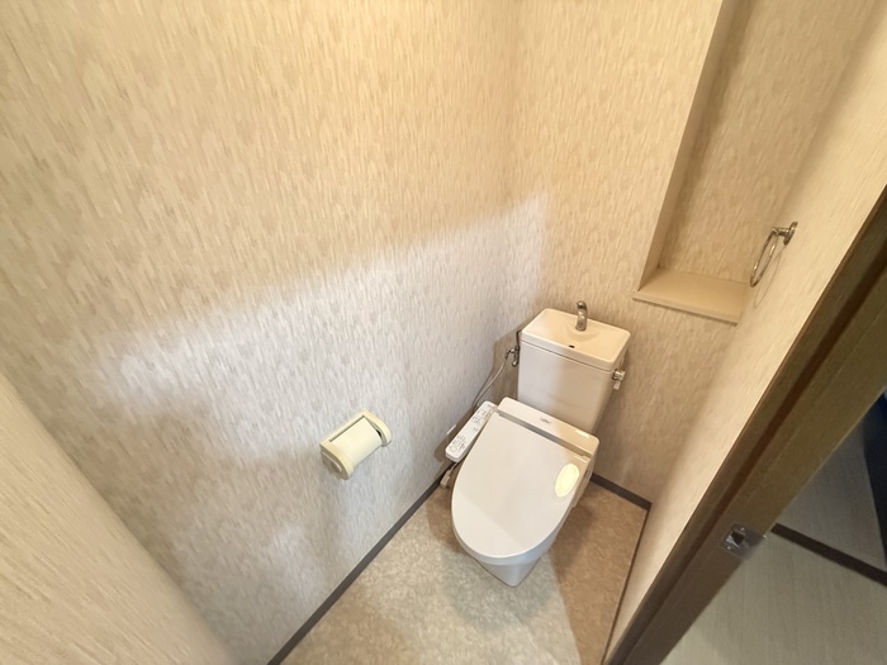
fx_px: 359
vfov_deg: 85.7
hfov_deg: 102.1
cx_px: 444
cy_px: 332
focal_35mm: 14
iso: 640
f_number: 2.2
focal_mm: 2.22
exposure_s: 1/60
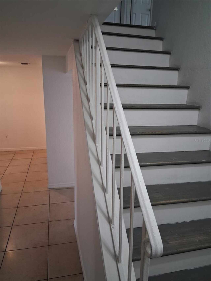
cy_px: 140
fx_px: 211
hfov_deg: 53.1
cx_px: 106
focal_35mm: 26
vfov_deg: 67.3
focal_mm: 3.98
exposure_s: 1/60
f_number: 1.8
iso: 320
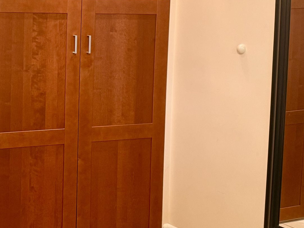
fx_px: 597
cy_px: 70
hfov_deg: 27.0
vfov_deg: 21.5
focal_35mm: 68
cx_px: 0
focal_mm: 6.76
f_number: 1.78
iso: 200
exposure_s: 1/60
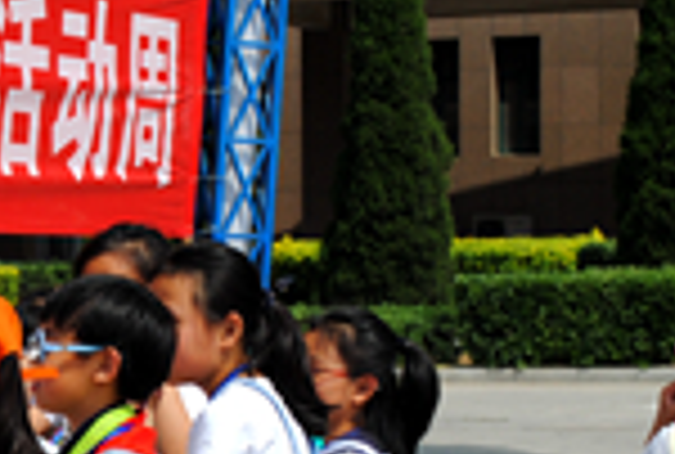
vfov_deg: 7.8
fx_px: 3310
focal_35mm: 176
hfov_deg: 11.4
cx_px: -144
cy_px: 411
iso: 100
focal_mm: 44
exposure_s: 1/320
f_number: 9
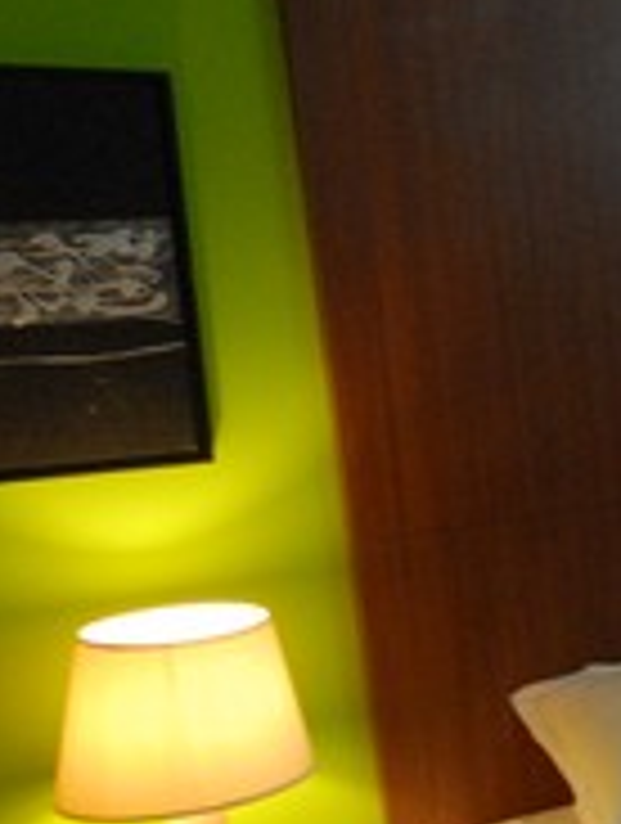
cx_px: 1278
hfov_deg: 16.8
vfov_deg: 30.7
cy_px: 437
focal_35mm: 63
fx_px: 1502
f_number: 4
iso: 800
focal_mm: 10
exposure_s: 1/20
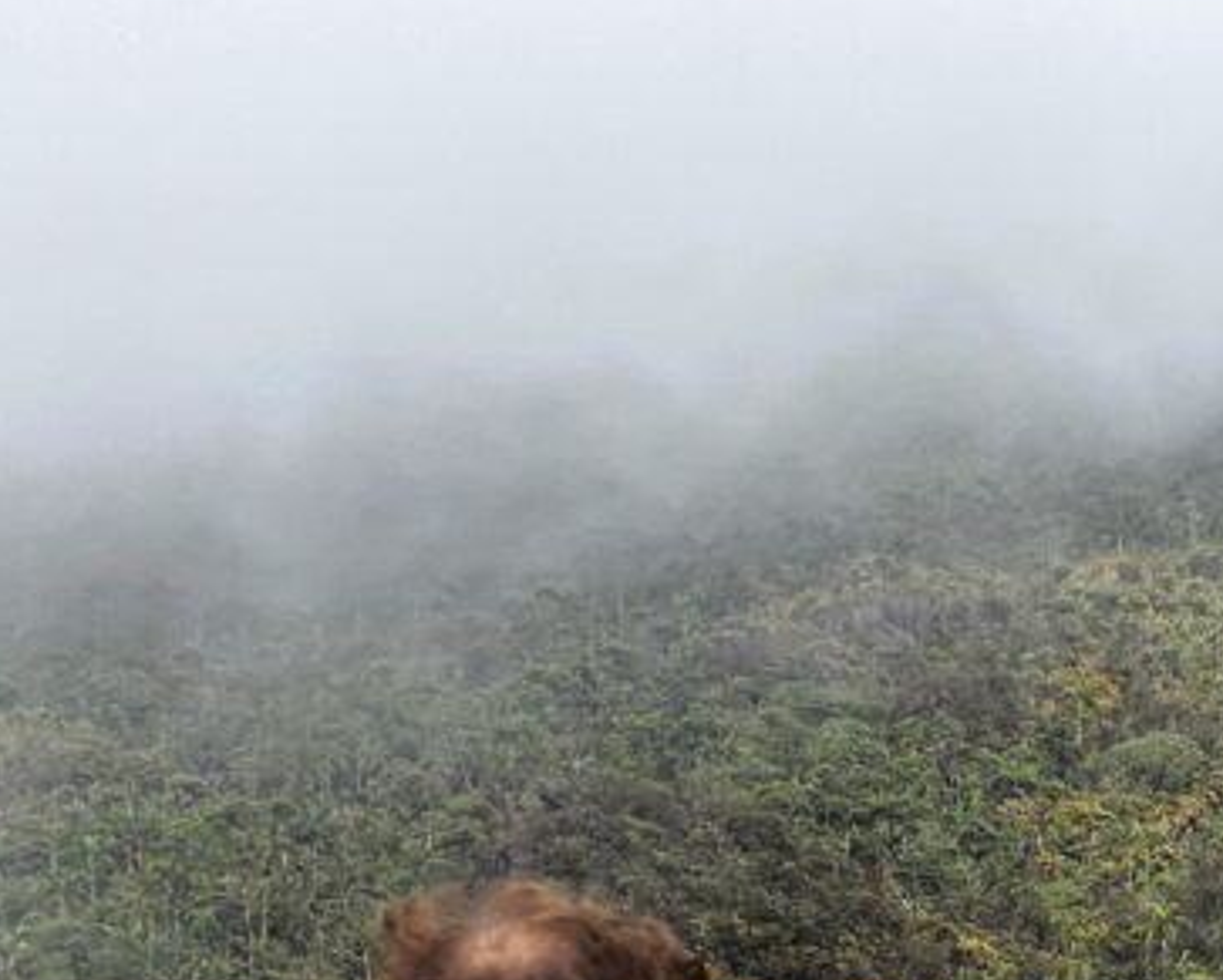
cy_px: 1239
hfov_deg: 12.9
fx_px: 5180
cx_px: 1708
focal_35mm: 143
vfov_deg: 10.6
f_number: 2
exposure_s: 1/631
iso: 20
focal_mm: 6
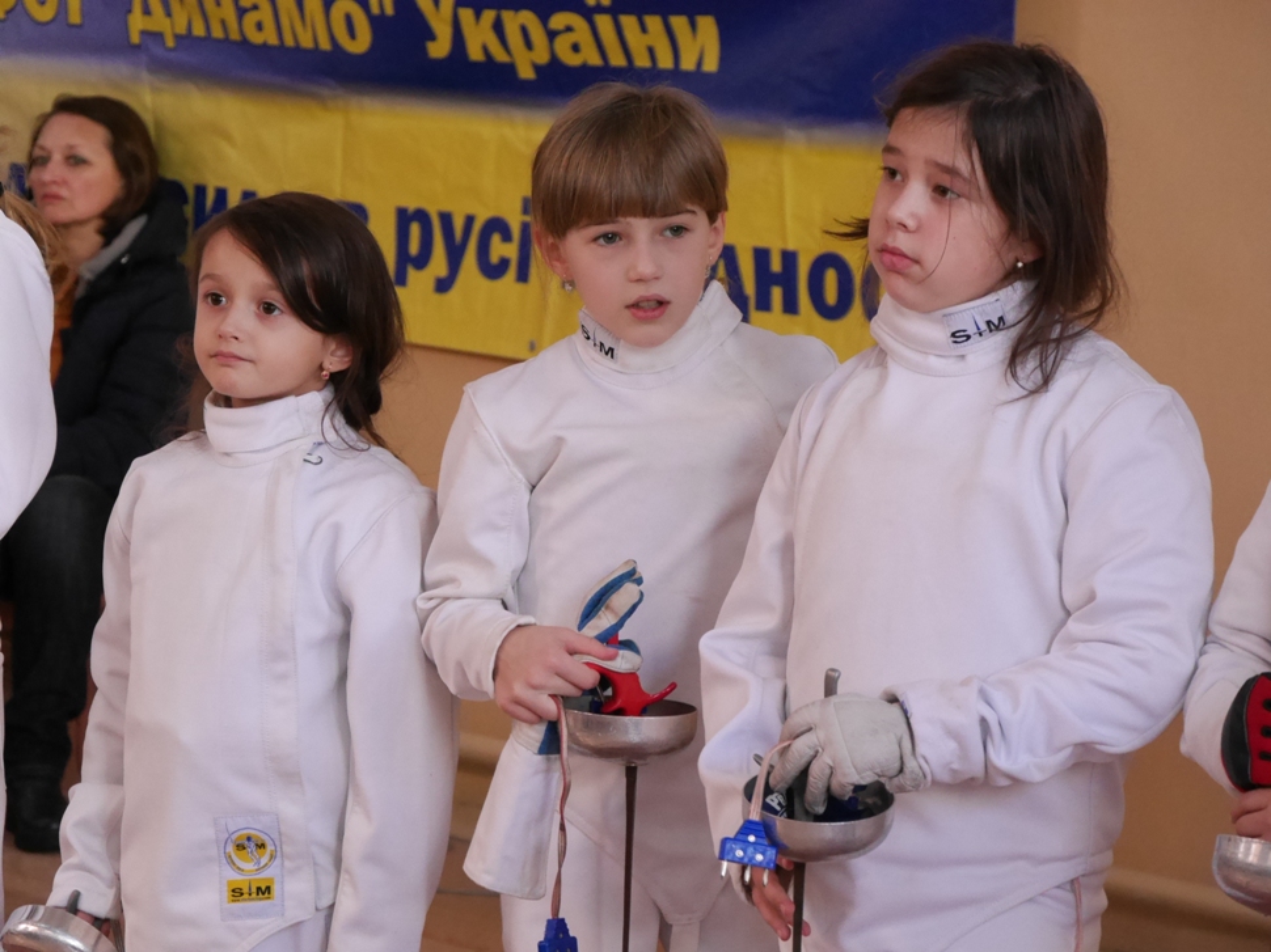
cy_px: 476
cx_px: 636
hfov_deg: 12.8
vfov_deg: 9.6
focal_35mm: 154
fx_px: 5653
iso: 3200
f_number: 5.4
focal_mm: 77
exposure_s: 1/125
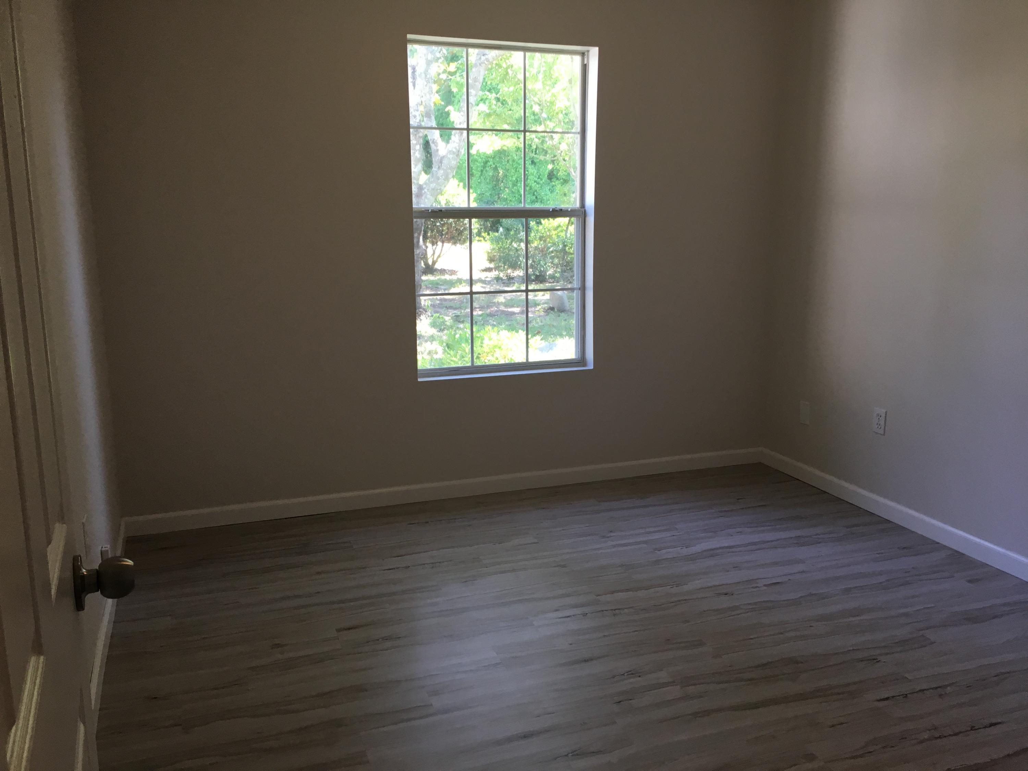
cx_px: 514
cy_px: 386
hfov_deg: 61.7
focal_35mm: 29
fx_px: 861
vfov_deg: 48.2
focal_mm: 4.15
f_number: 2.2
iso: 25
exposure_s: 1/30
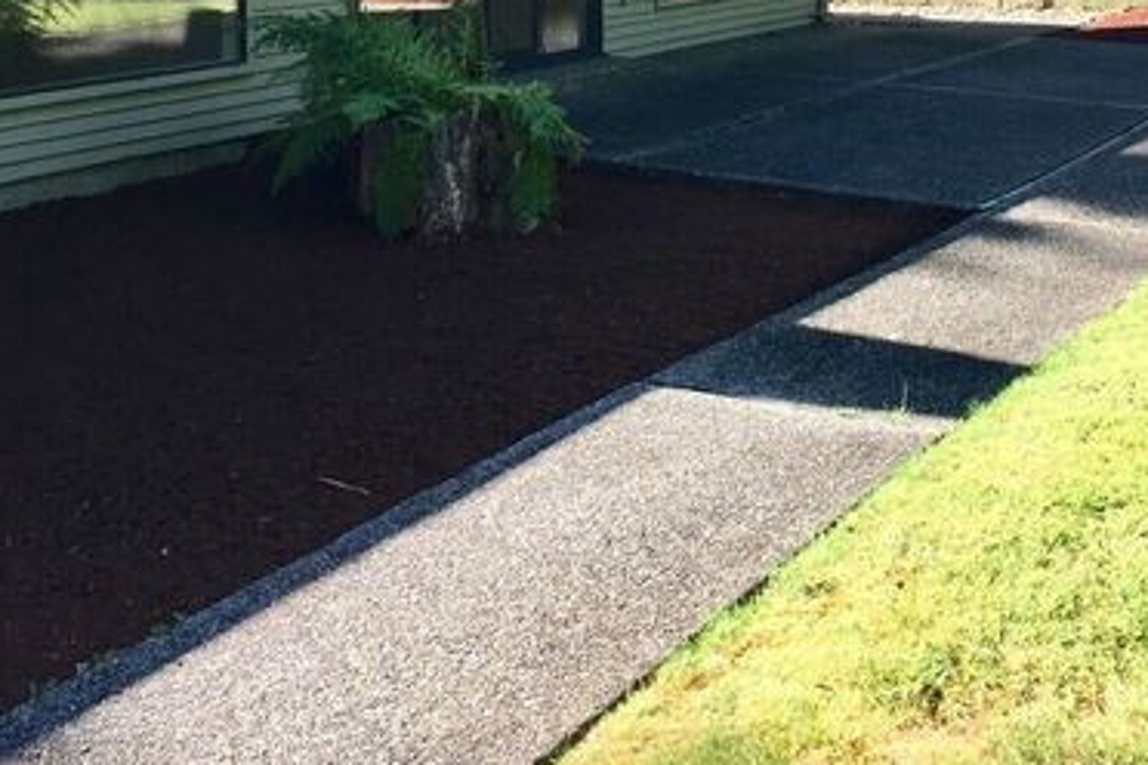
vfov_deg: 23.9
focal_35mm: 54
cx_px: 716
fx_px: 1722
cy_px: -5
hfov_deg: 36.7
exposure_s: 1/373
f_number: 2.2
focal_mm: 4.15
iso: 32
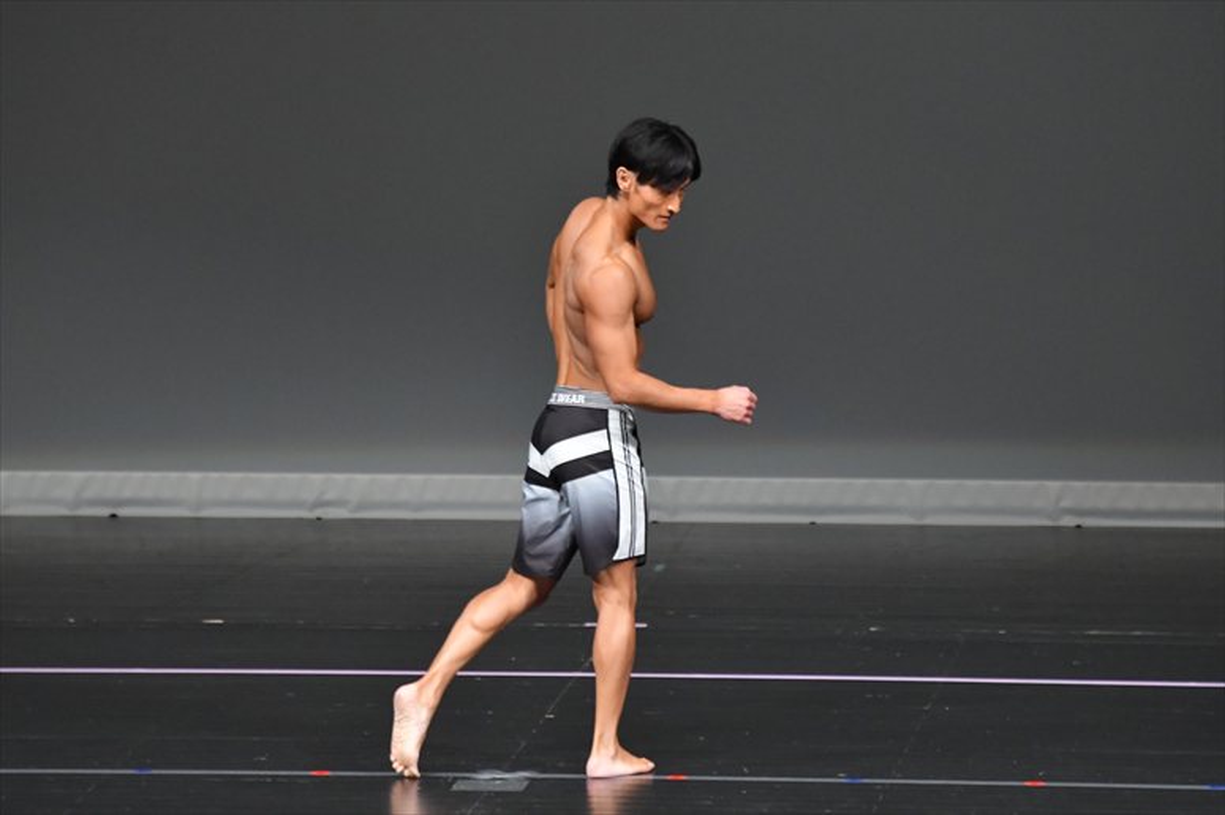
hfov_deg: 6.0
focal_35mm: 345
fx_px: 11734
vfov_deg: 4.0
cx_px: 612
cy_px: 408
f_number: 5.6
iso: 4000
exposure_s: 1/400
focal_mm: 230
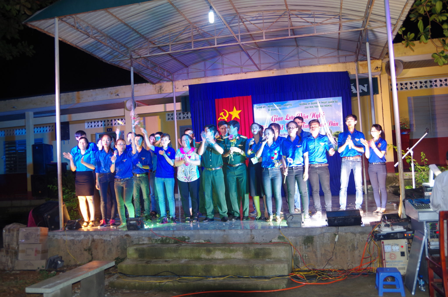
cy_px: 148
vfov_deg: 42.1
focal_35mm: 31
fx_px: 385
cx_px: 224
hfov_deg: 60.4
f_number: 4
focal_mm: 21
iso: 400
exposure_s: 1/20
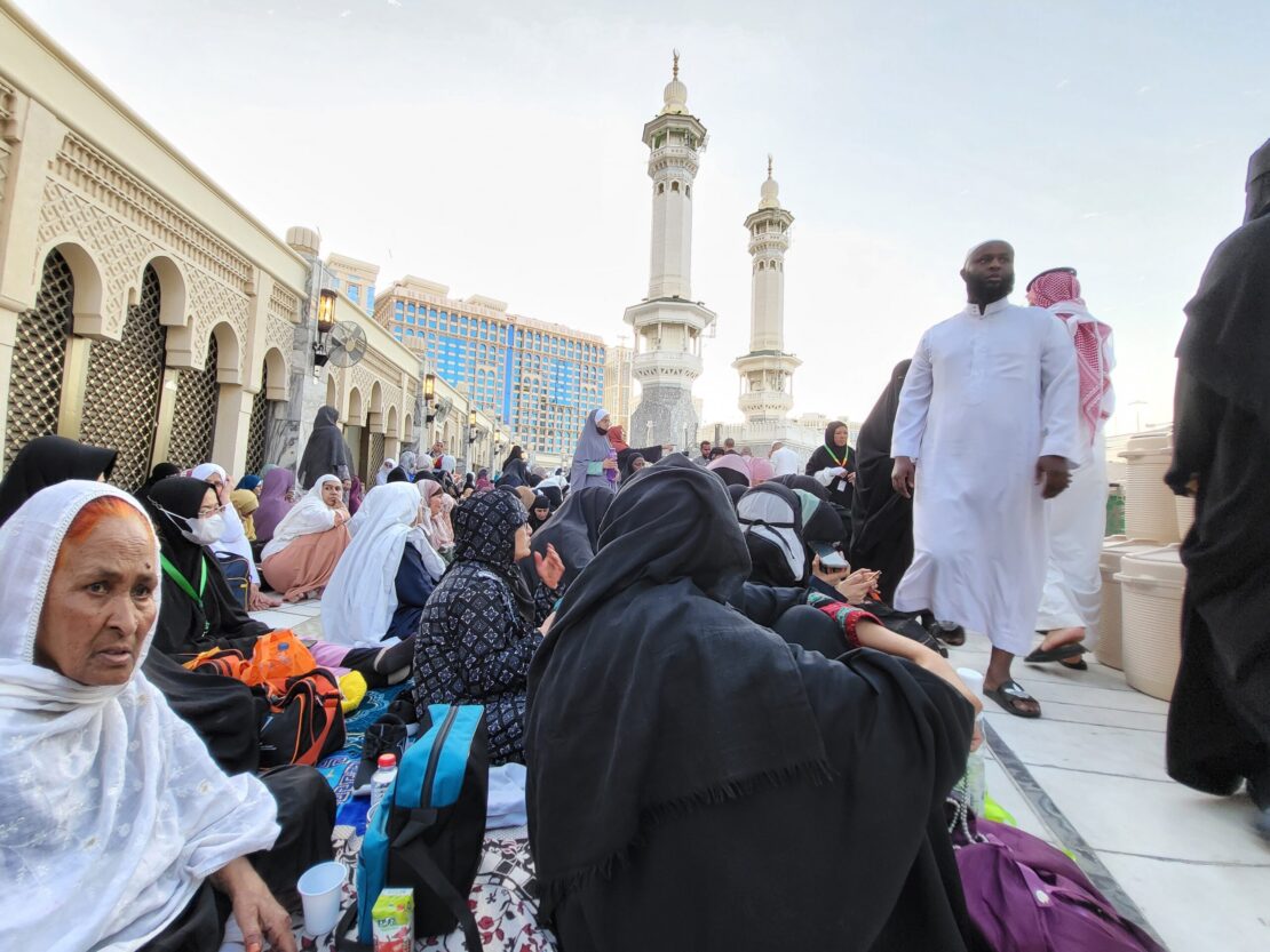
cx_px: 635
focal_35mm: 13
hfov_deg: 106.2
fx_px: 477
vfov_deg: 89.9
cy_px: 476
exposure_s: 1/60
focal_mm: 1.74
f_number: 2.2
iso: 50
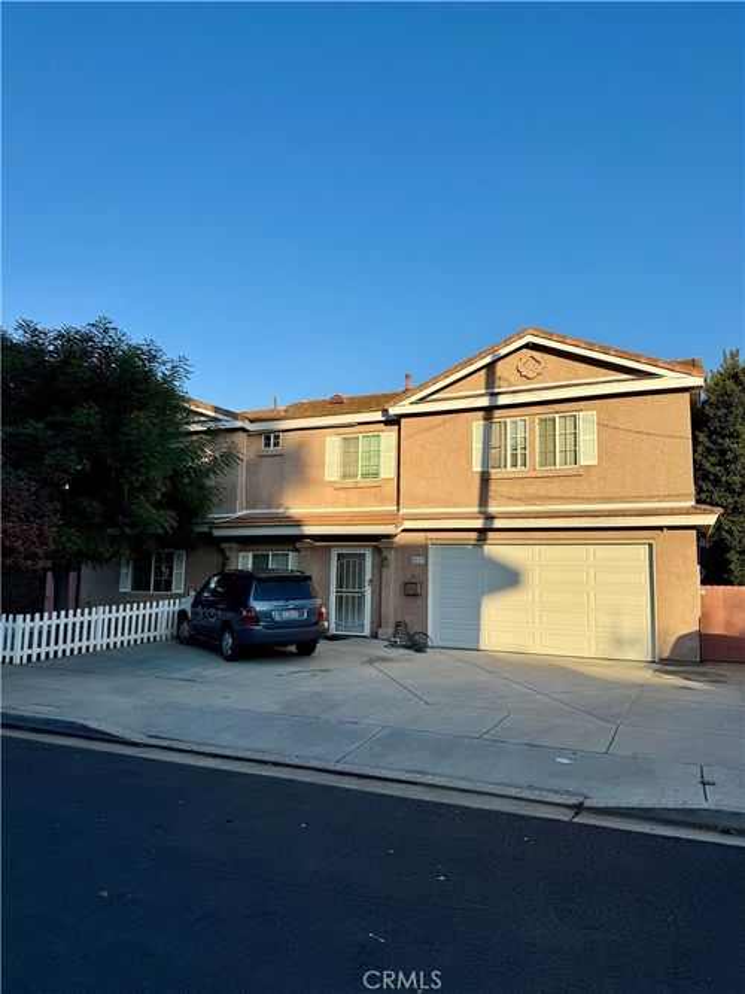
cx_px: 372
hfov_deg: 56.8
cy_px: 497
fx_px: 689
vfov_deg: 71.6
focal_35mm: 24
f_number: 1.78
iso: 80
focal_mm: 6.76
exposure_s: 1/3597
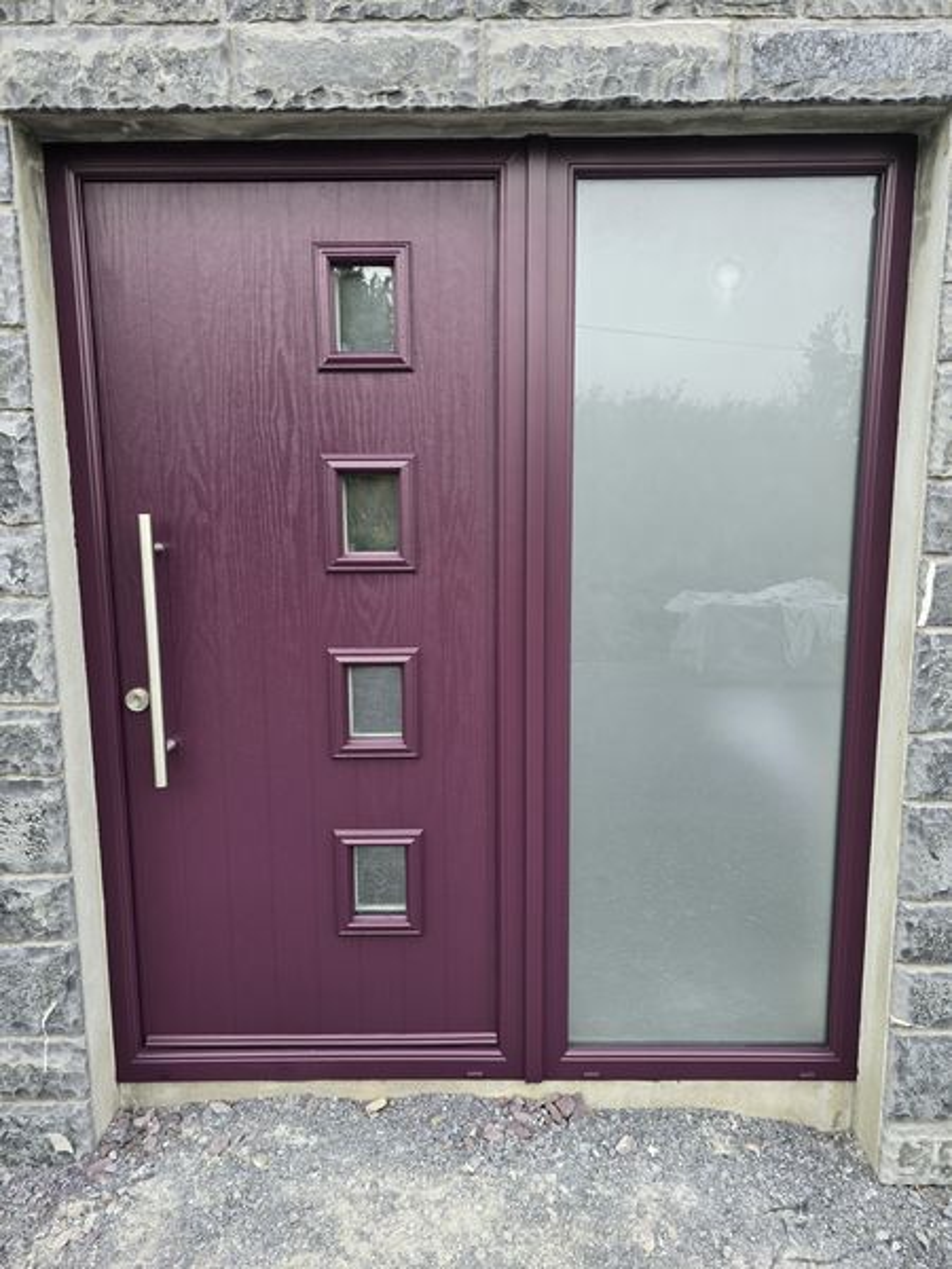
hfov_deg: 58.9
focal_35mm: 23
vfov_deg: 73.9
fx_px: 843
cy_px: 634
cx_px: 476
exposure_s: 1/180
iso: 40
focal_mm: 6.3
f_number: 1.7
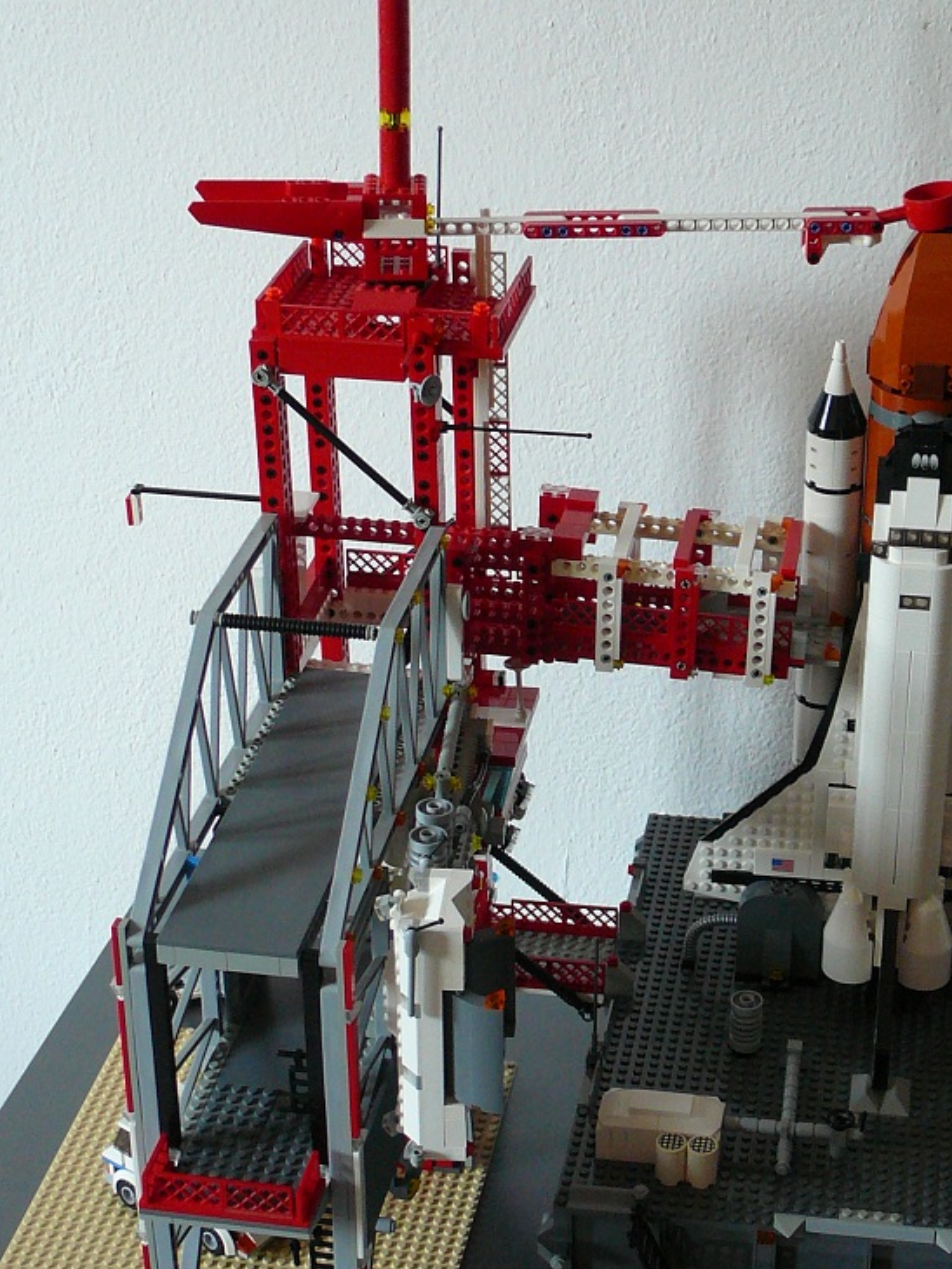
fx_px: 2419
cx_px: 623
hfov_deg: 22.2
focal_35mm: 66
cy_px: 665
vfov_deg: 29.4
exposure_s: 1/20
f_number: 3.3
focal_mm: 7
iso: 200
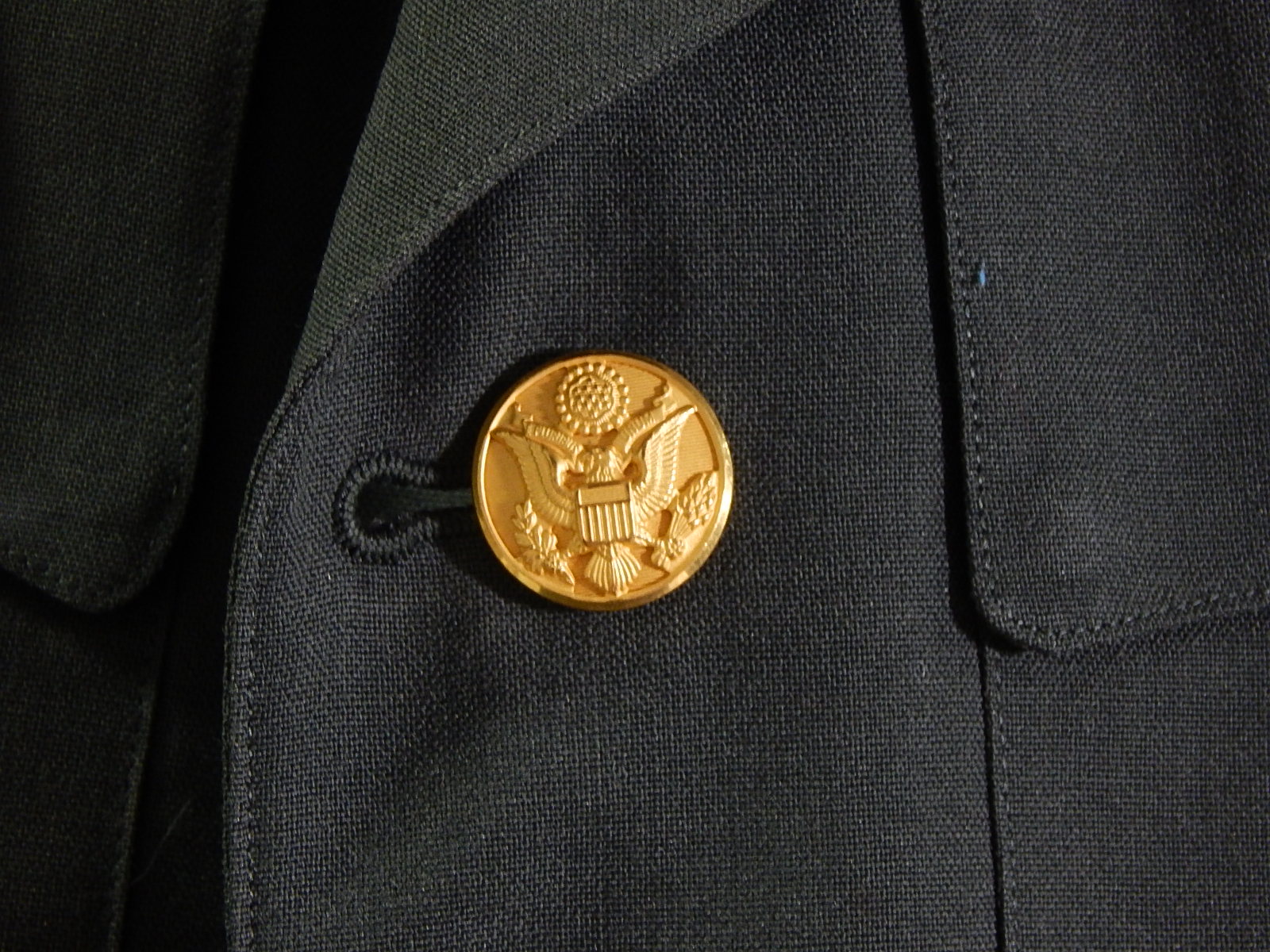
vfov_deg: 10.5
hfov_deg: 14.0
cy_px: 476
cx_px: 635
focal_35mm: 141
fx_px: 5173
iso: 450
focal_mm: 25.3
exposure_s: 1/15
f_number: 4.9
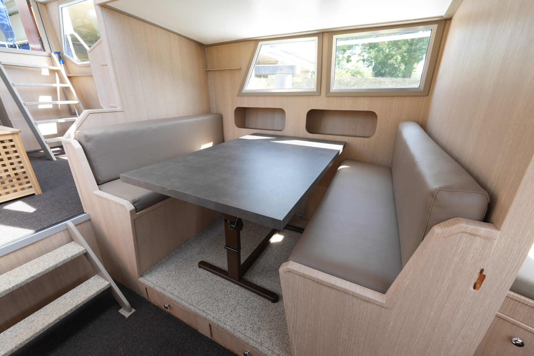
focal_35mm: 15
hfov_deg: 100.4
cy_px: 178
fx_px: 222
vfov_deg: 77.3
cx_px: 267
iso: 160
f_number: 8
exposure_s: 1/13
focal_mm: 10
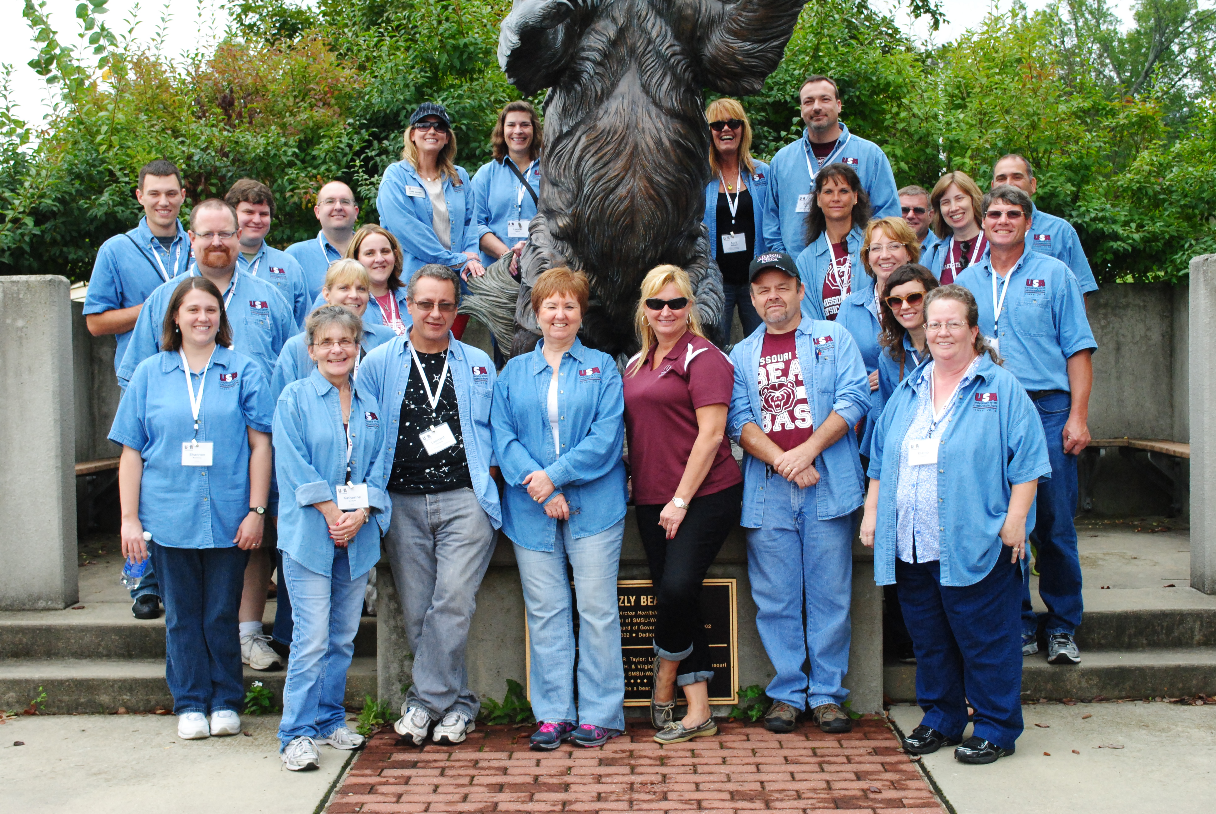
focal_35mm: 48
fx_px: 1623
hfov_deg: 41.1
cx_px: 608
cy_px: 407
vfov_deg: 28.2
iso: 800
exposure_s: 1/320
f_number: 9
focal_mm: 32
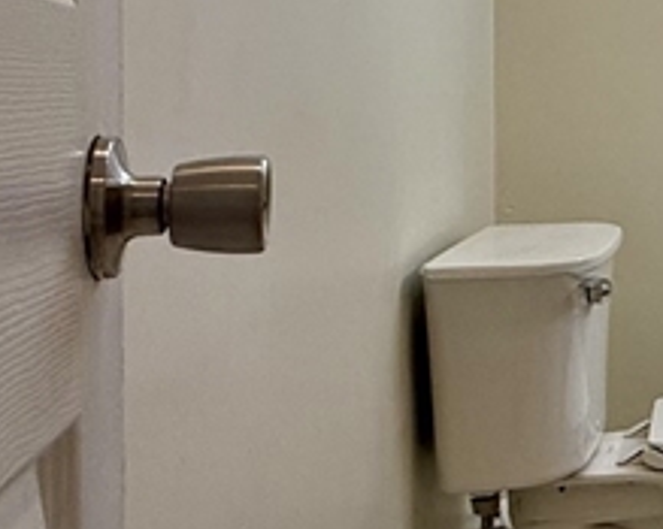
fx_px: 1255
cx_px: 1214
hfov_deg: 20.3
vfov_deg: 23.5
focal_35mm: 64
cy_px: 118
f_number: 2.2
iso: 160
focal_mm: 2.22
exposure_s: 1/120
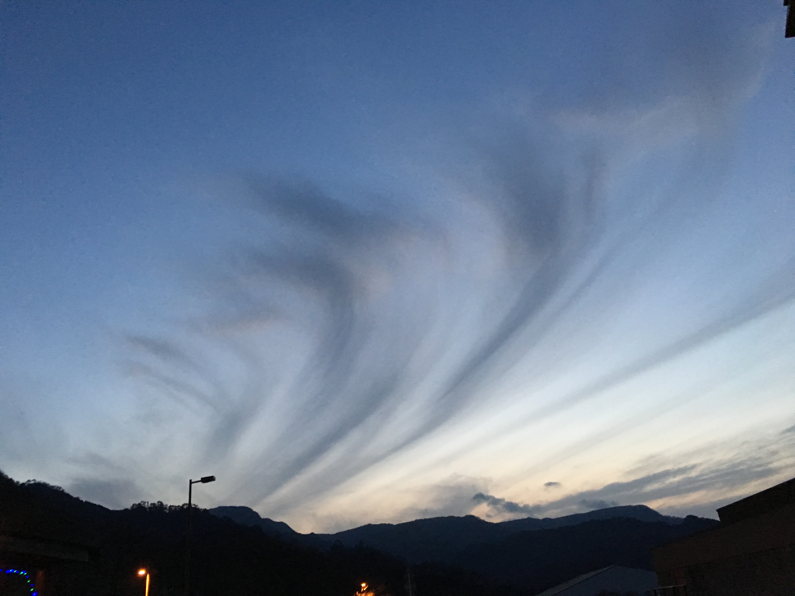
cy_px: 298
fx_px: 666
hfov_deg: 61.7
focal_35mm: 29
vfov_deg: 48.2
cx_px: 398
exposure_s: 1/15
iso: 200
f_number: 2.2
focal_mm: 4.15
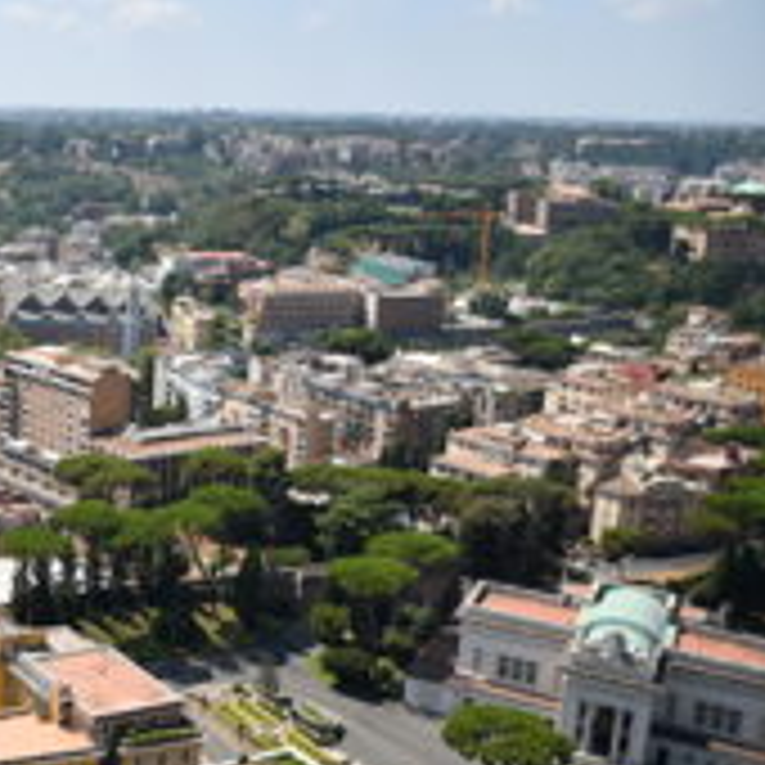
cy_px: 308
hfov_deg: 30.7
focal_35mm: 48
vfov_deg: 35.2
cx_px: -122
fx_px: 1200
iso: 100
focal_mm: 16
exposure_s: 1/1600
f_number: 3.5
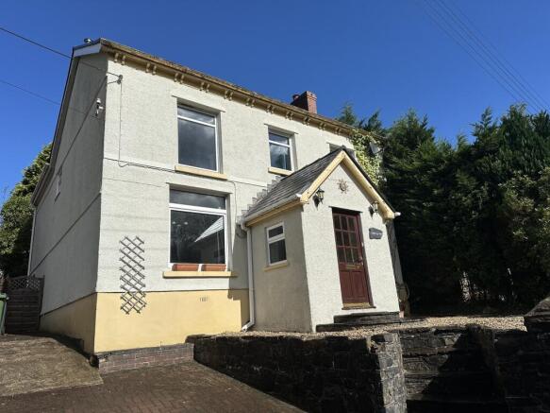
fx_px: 381
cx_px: 275
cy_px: 206
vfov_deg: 56.8
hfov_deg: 71.6
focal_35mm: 24
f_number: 1.78
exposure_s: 1/9709
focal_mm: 6.86
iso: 80
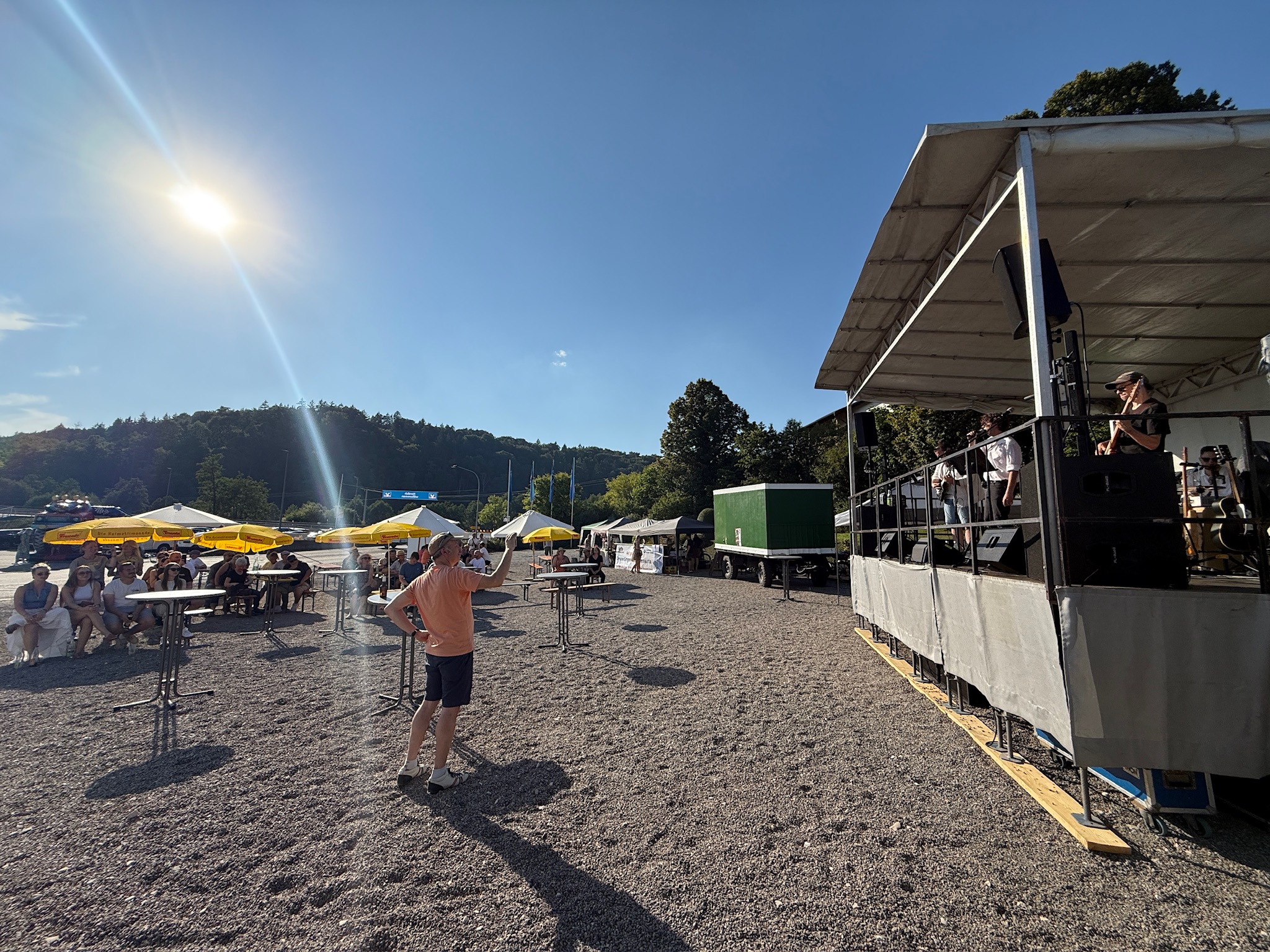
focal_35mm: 14
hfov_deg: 102.1
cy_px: 476
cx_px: 635
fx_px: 514
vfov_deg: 85.7
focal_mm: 2.22
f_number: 2.2
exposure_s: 1/2717
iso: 50
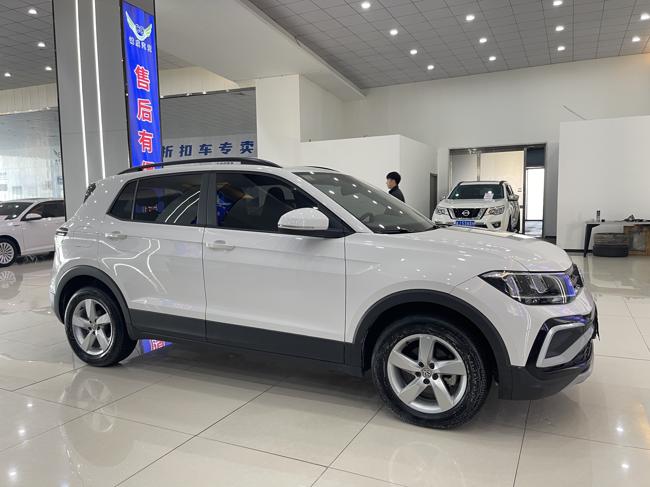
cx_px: 325
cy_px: 244
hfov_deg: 69.4
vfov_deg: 54.9
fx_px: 469
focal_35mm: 25
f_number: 1.6
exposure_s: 1/50
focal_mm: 5.1
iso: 64
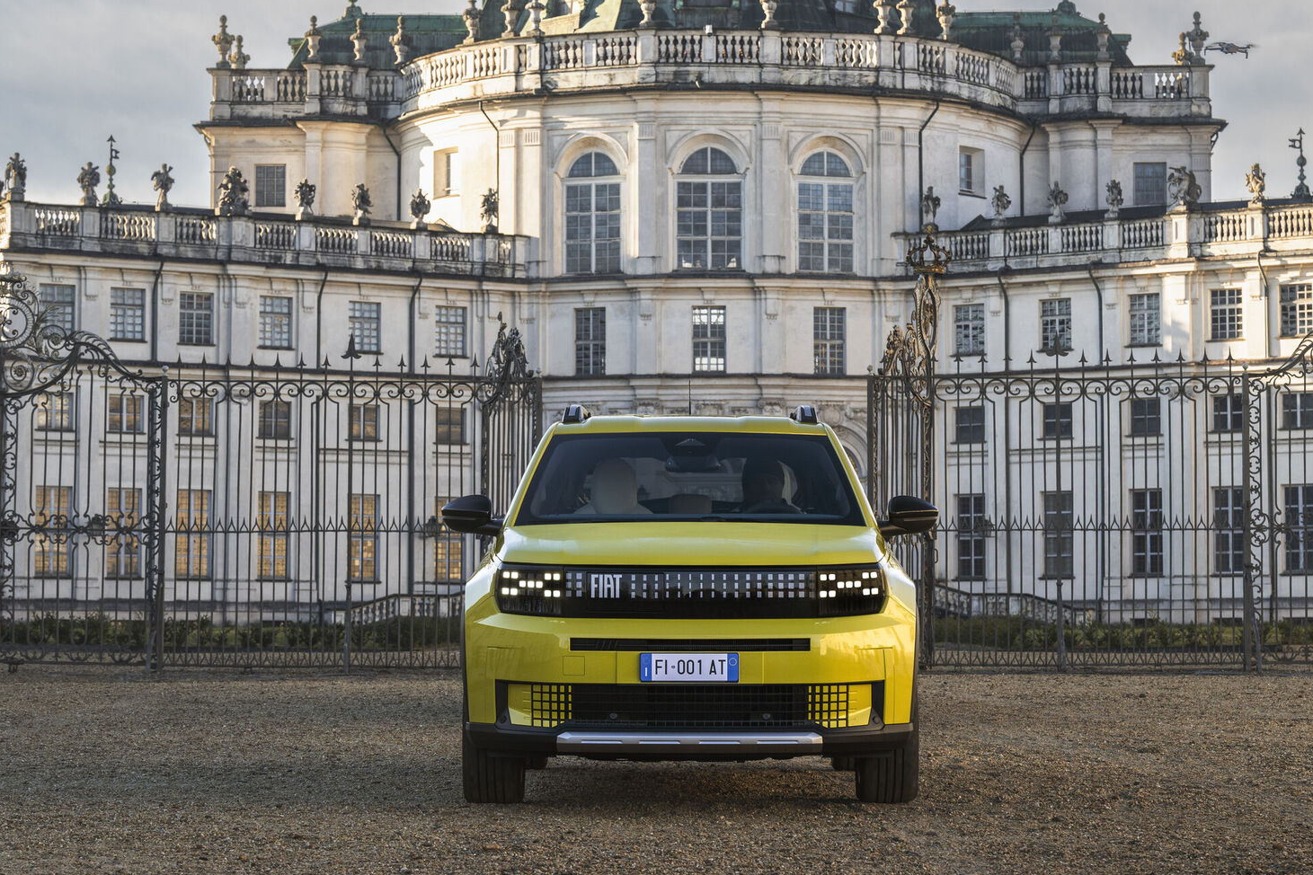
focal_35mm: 92
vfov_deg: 14.9
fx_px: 3355
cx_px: 703
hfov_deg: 22.1
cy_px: 363
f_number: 8
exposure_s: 1/200
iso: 250
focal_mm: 70
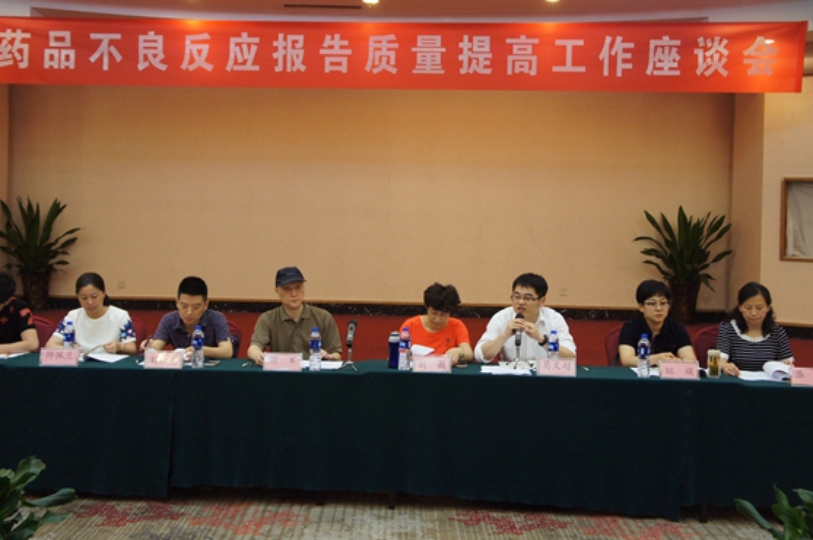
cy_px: 231
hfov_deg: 42.3
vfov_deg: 28.8
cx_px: 365
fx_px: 1051
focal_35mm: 47
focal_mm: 27
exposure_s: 1/80
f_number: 4
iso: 1600
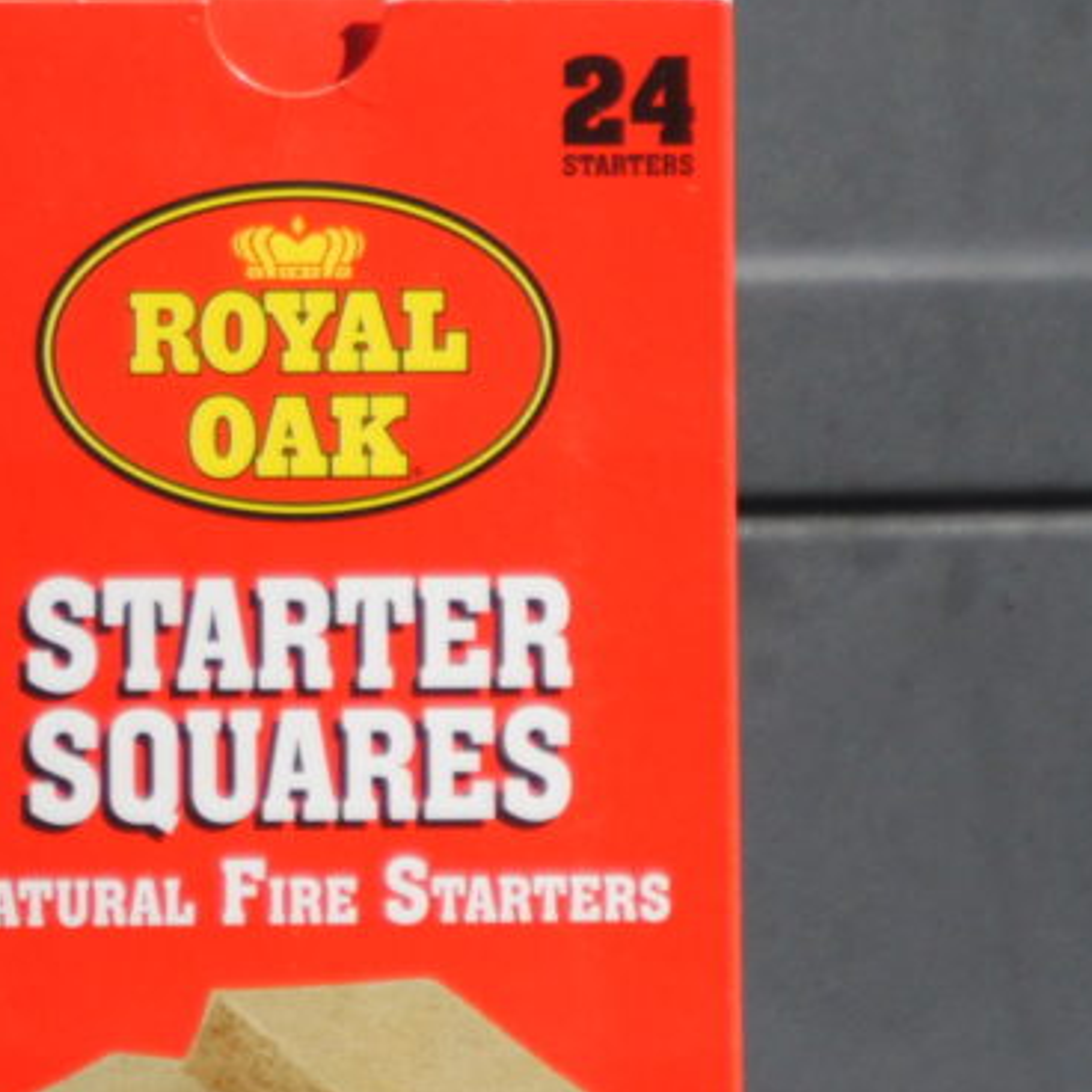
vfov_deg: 1.6
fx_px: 38046
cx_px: -12
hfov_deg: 1.6
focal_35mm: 1066
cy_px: 445
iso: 200
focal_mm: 200
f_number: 5.6
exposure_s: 1/640
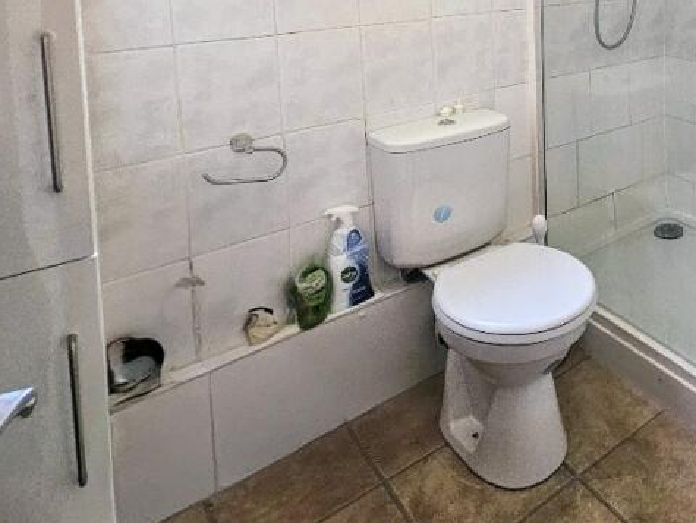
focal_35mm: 28
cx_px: 665
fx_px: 563
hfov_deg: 52.9
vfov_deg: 43.3
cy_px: 9
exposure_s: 1/50
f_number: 2.2
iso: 160
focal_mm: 2.2
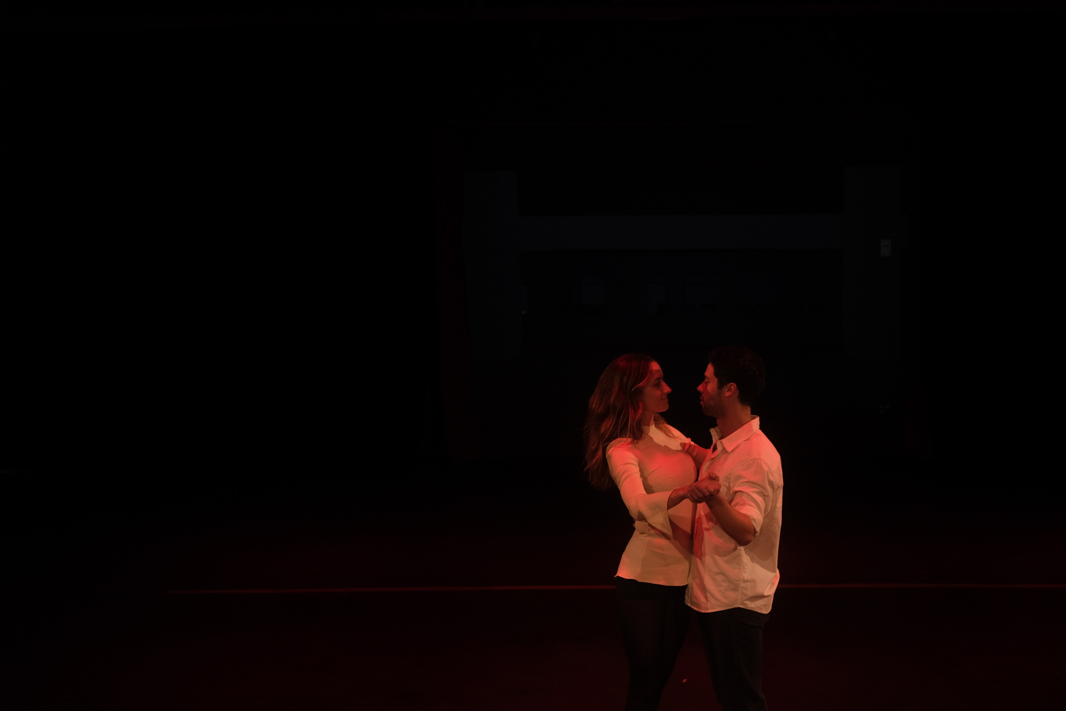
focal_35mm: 64
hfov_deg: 31.4
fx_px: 1895
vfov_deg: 21.2
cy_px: 356
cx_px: 533
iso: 320
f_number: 4
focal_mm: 42.5
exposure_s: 1/280
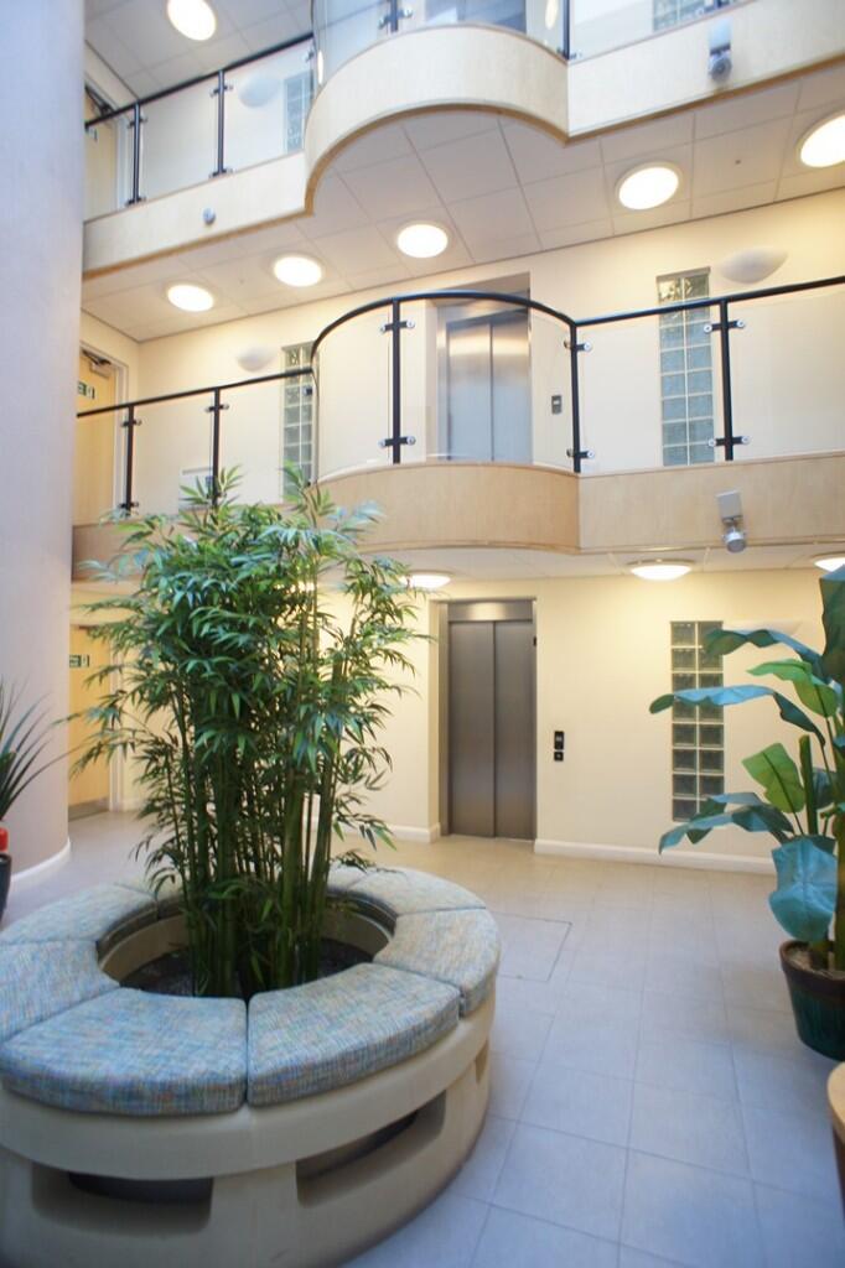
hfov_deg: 53.1
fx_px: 846
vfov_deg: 73.8
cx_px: 422
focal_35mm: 24
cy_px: 634
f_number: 2.8
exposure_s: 1/30
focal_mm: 16
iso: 320
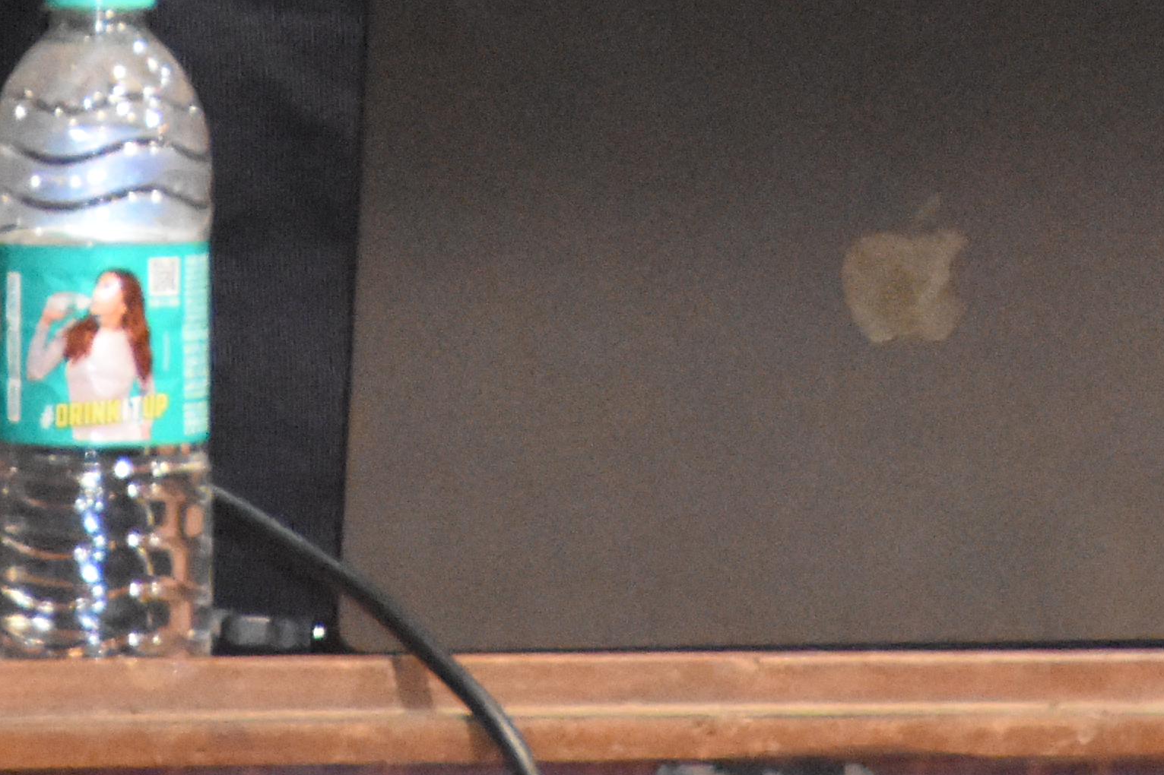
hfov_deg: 1.8
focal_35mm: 1176
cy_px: -561
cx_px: 480
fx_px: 38013
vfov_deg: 1.2
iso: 10000
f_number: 5.6
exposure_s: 1/125
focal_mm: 200
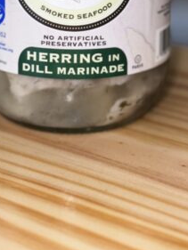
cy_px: -35
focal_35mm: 114
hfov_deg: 13.0
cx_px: 88
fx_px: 825
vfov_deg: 16.7
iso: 50
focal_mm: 6.76
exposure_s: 1/186
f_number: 1.78
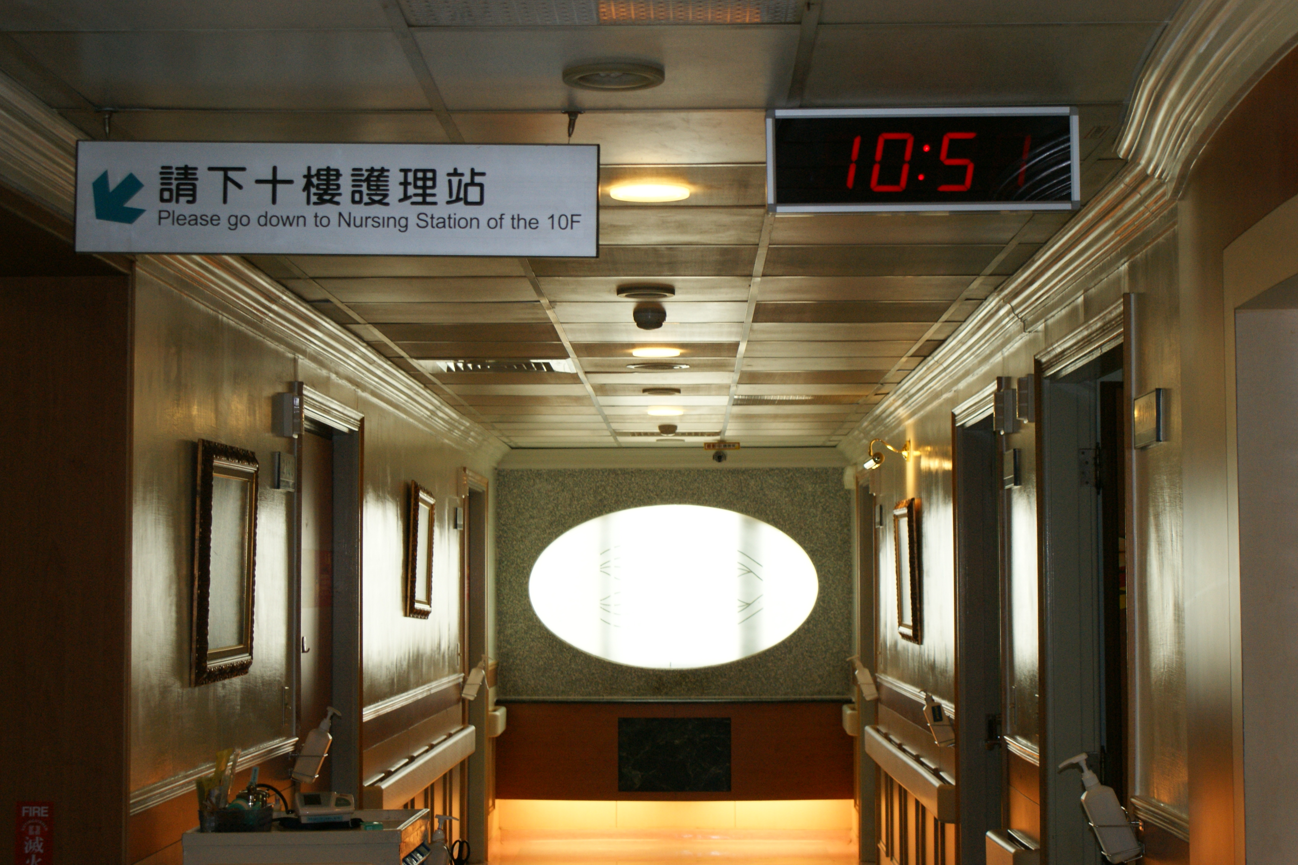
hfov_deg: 29.9
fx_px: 2434
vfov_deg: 20.2
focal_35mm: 68
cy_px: 432
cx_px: 649
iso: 400
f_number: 5.6
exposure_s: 1/80
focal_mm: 45
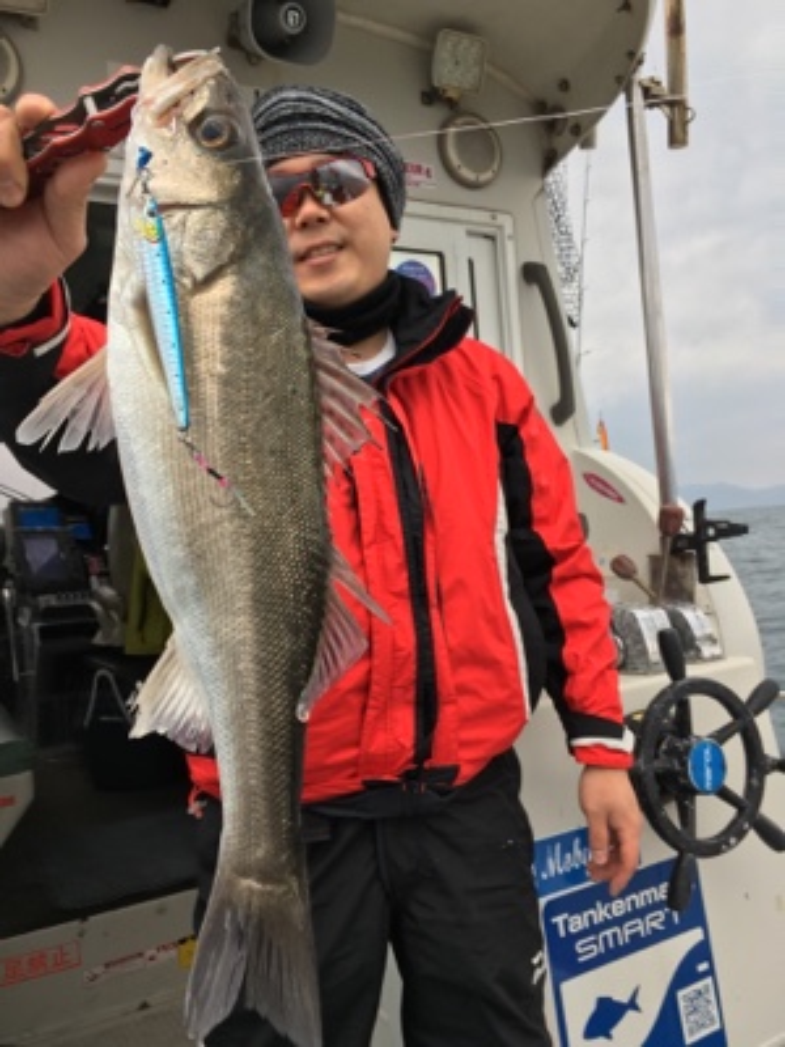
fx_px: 877
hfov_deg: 48.2
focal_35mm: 29
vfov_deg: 61.7
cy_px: 524
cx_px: 392
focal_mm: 4.15
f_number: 2.2
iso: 25
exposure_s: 1/201
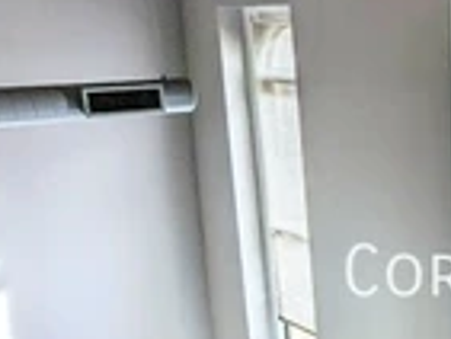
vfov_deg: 21.4
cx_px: 557
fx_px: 887
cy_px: 265
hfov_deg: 25.3
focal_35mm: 68
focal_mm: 2.35
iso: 44
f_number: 2.2
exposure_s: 1/190
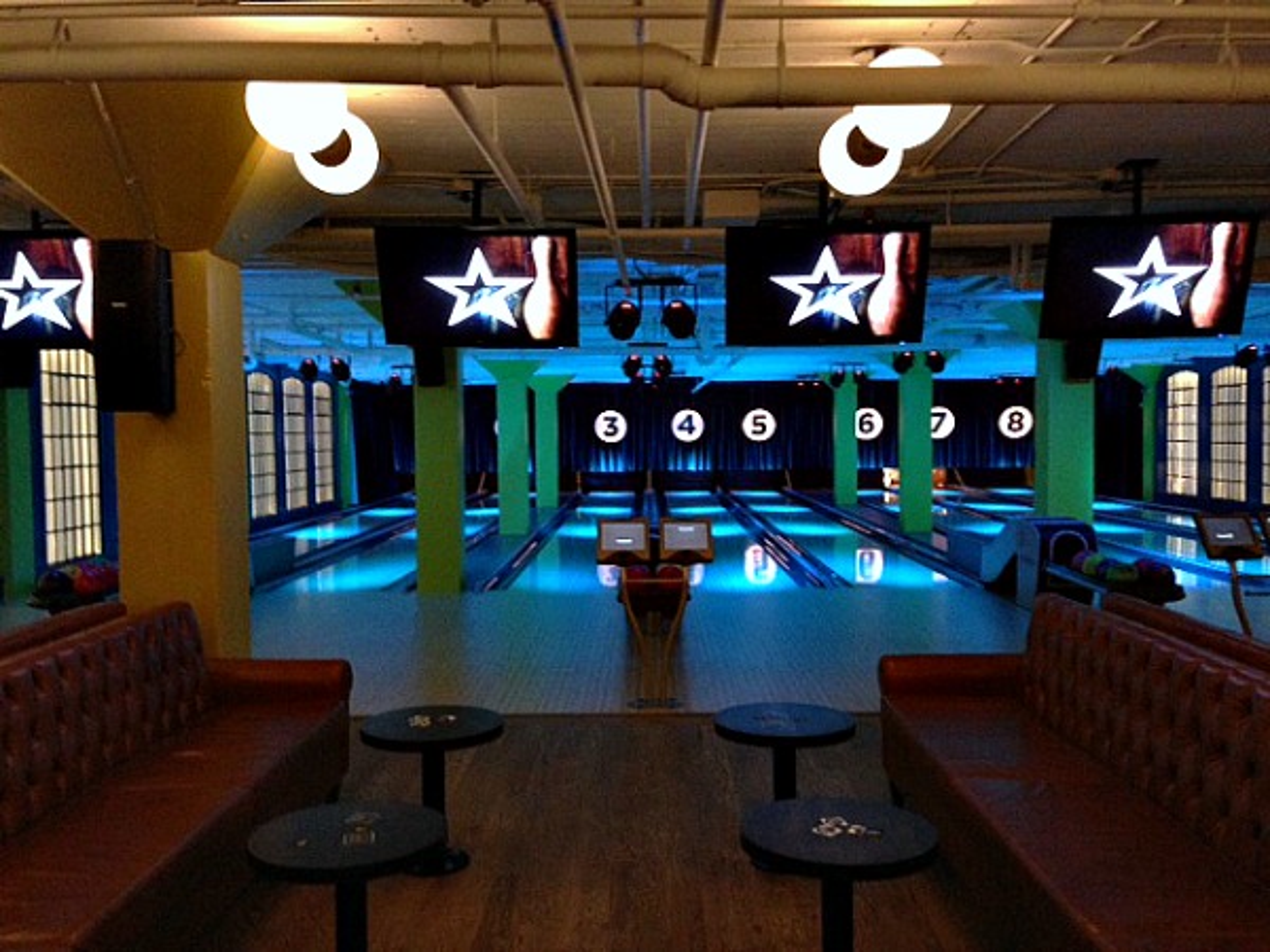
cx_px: 635
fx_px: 1211
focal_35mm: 33
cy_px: 476
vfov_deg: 42.9
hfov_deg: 55.4
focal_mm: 4.13
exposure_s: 1/17
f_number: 2.4
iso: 400
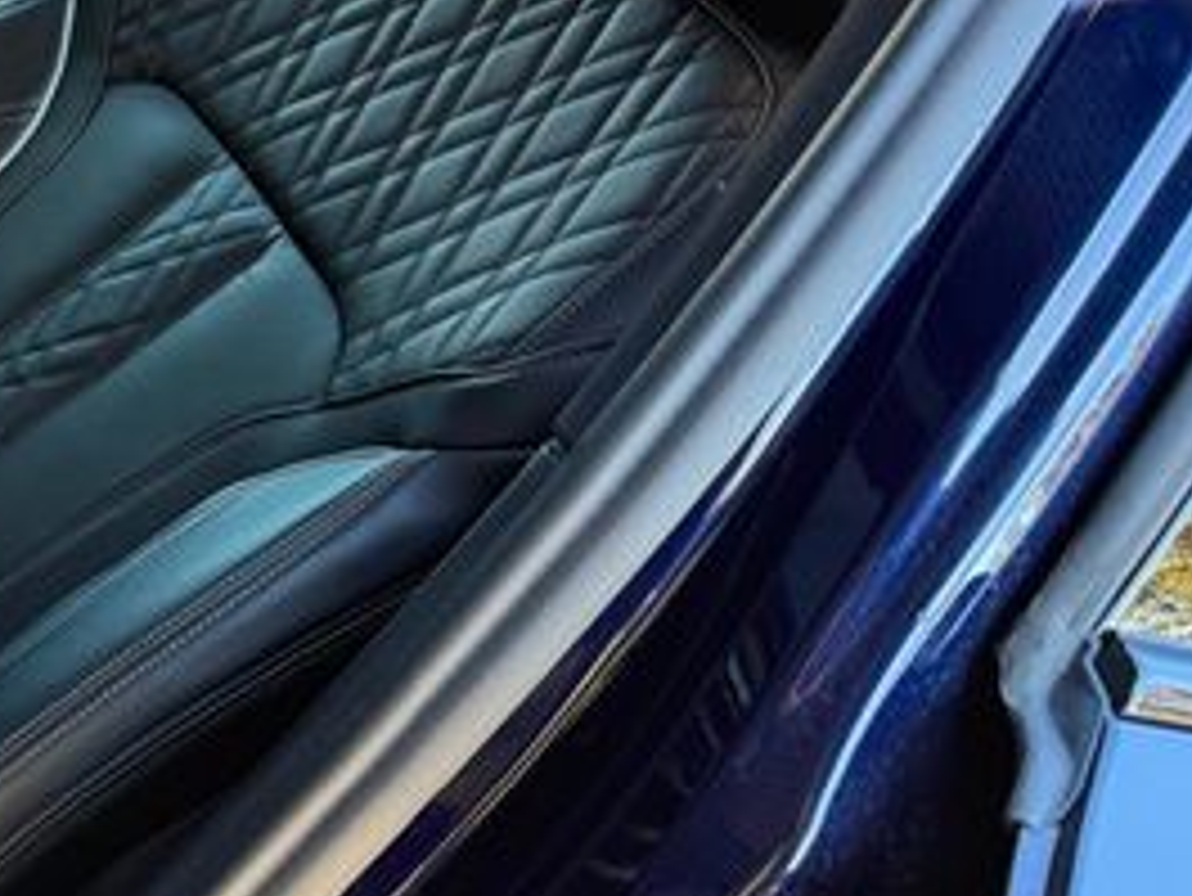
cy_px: 320
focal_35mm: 58
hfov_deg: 29.0
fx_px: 1998
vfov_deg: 25.2
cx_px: -211
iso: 200
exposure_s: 1/110
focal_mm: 6.76
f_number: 1.78
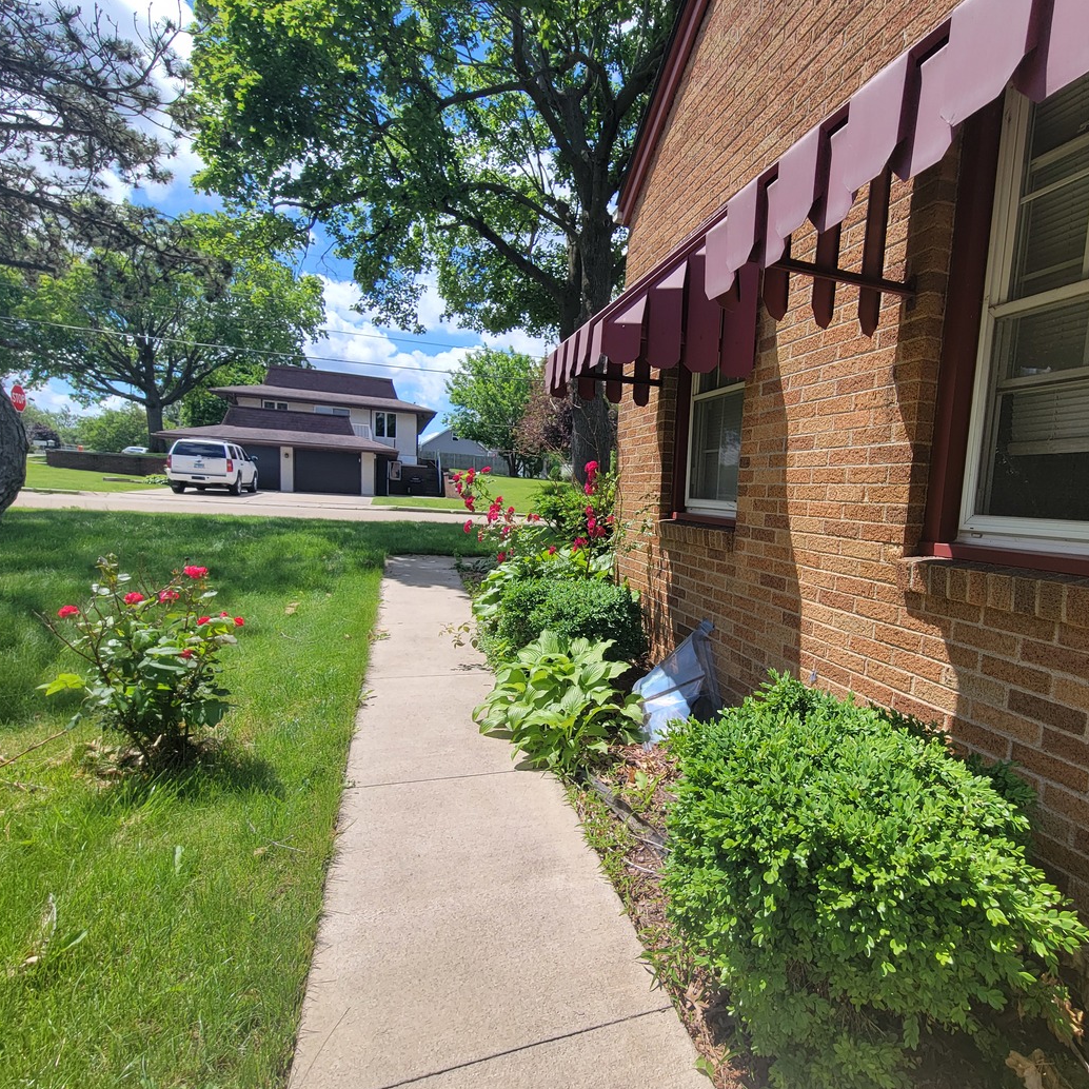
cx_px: 641
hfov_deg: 86.6
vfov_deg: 87.4
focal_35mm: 16
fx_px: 569
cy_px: 551
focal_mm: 2.2
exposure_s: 1/1038
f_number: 2.2
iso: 50
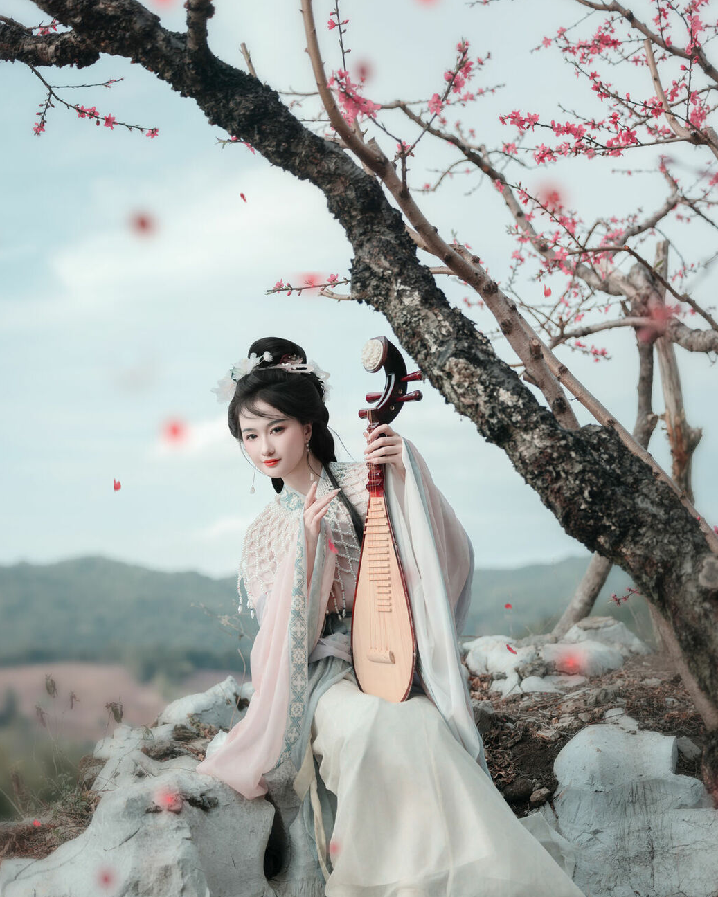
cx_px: 361
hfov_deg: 18.9
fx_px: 2151
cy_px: 460
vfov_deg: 23.6
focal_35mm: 81
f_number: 2.8
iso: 50
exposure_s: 1/800
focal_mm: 70
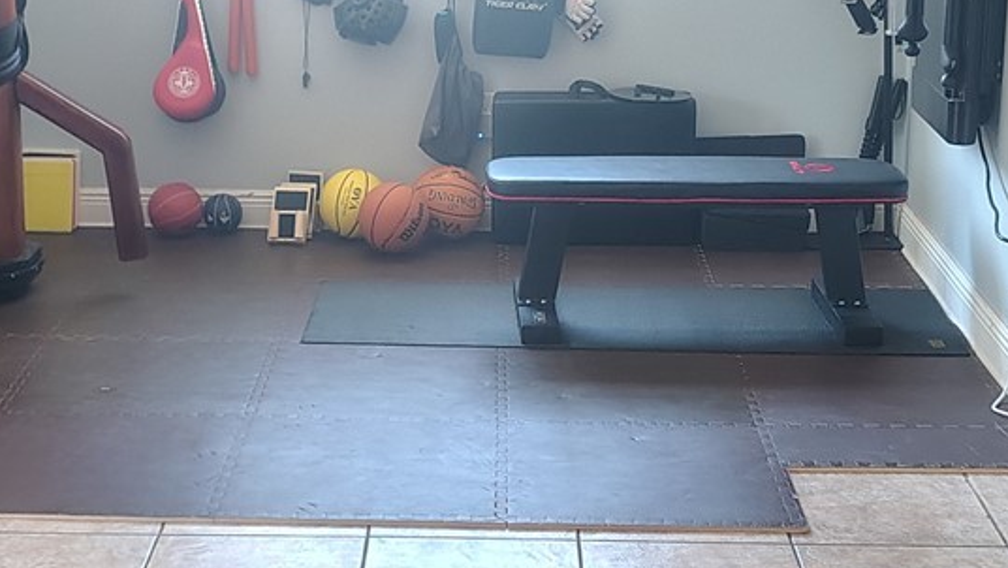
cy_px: 207
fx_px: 2086
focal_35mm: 78
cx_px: 359
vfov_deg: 15.5
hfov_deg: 27.1
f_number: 1.8
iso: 999
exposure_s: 1/120
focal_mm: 5.56
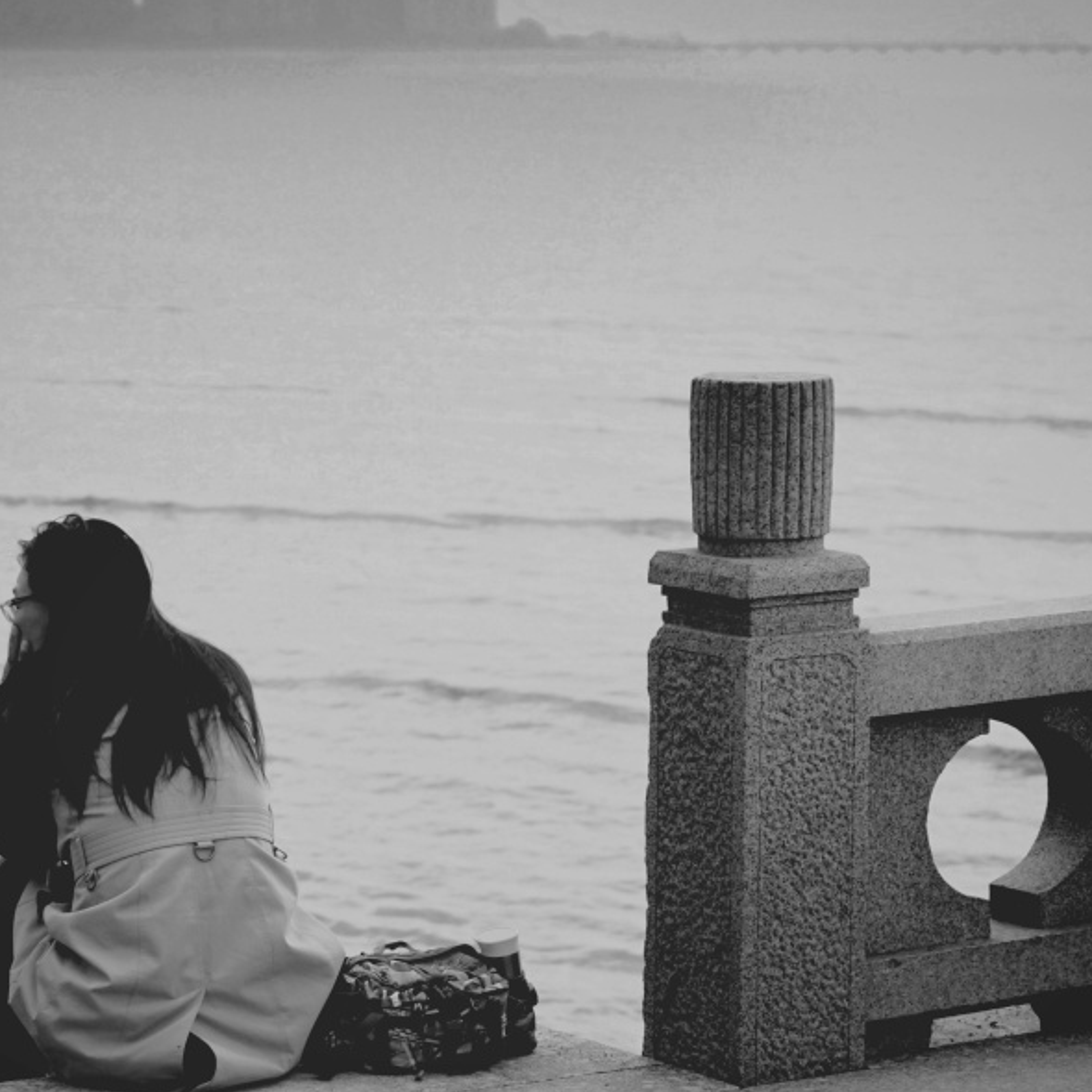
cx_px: 452
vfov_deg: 14.4
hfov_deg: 14.4
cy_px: 700
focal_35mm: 121
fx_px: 4319
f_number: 5.6
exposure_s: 1/80
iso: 250
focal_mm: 70
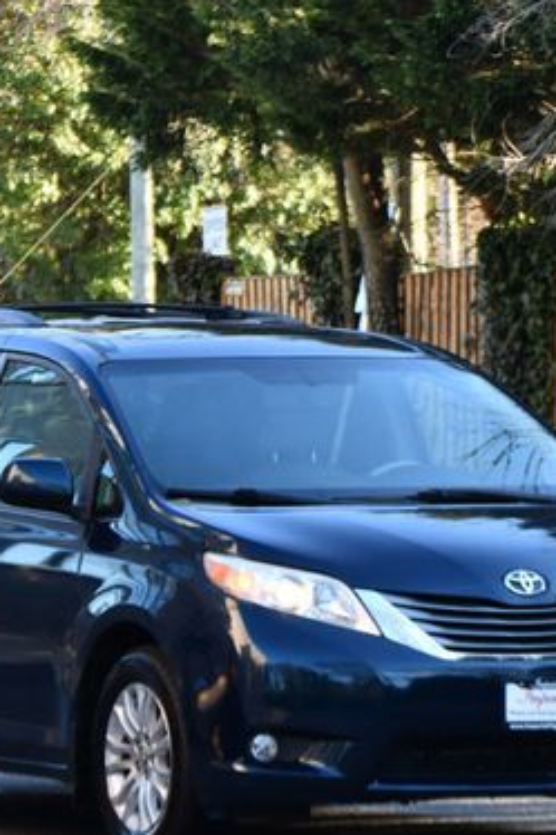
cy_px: 433
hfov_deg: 5.6
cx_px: 221
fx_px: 5634
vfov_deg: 8.5
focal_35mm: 243
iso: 400
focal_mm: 95
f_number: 5
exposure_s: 1/250
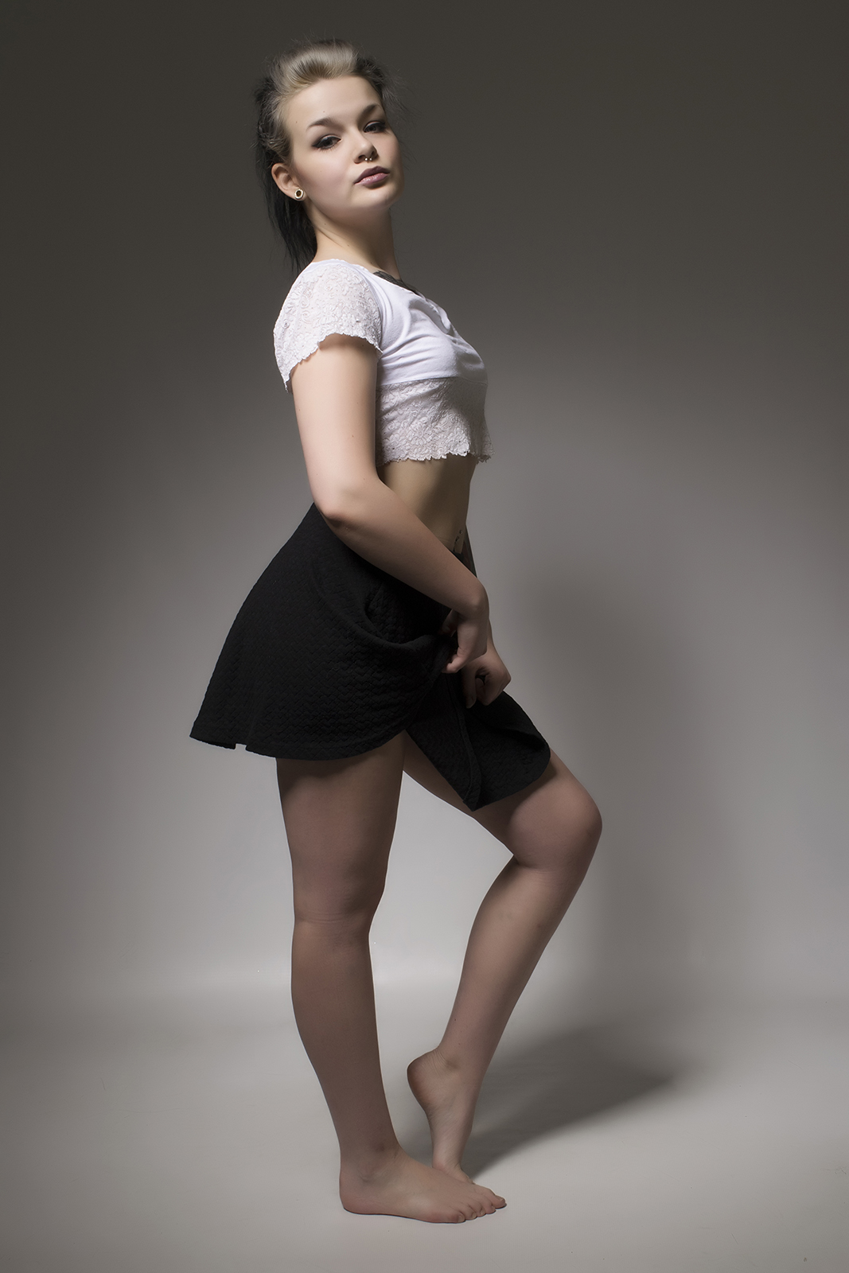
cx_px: 424
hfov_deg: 28.1
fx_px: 1697
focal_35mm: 48
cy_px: 636
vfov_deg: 41.1
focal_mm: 32
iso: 200
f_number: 16
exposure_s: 1/60
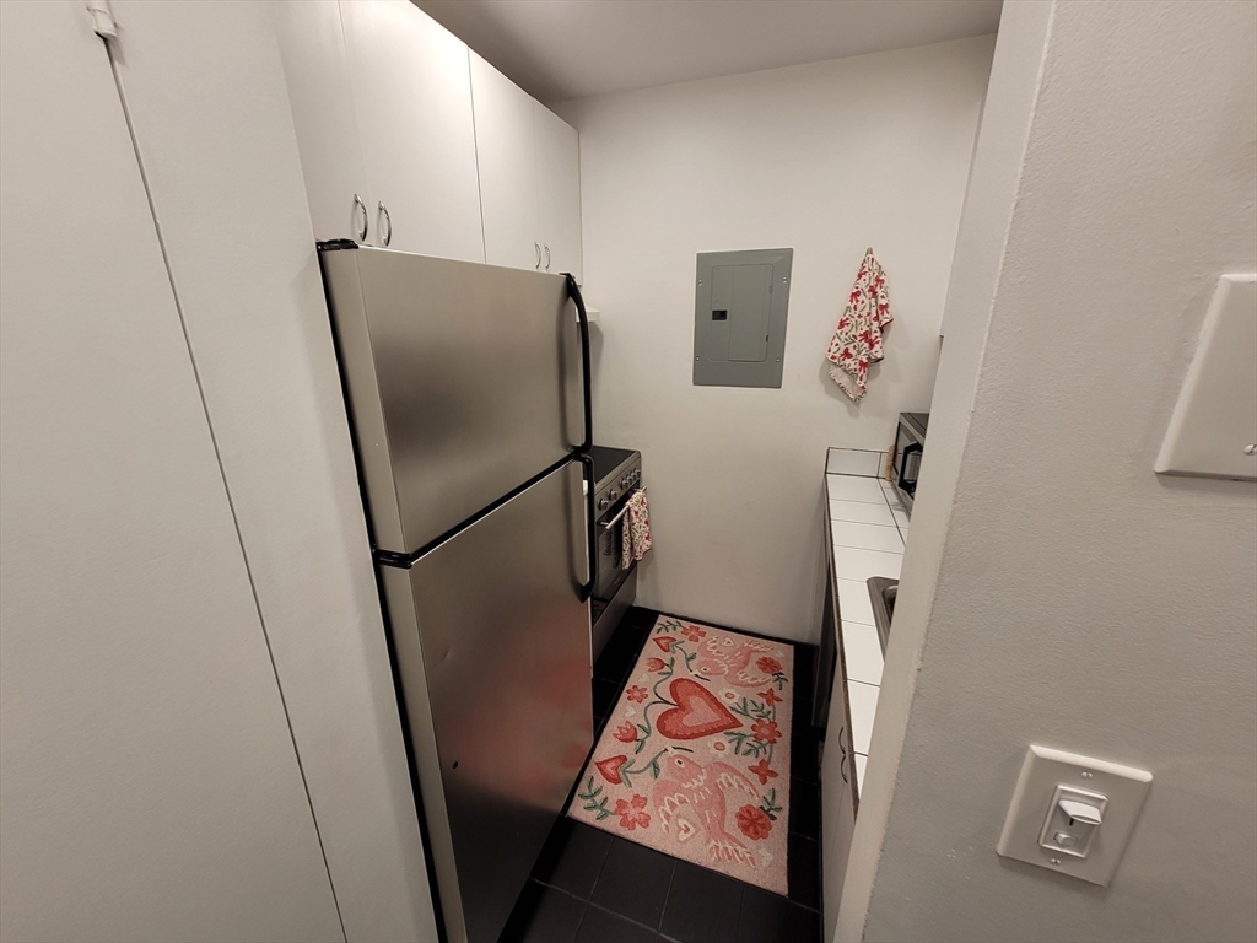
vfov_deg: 89.9
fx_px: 472
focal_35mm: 13
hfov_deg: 106.2
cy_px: 472
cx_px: 628
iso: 64
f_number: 2.2
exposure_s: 1/60
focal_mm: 1.74
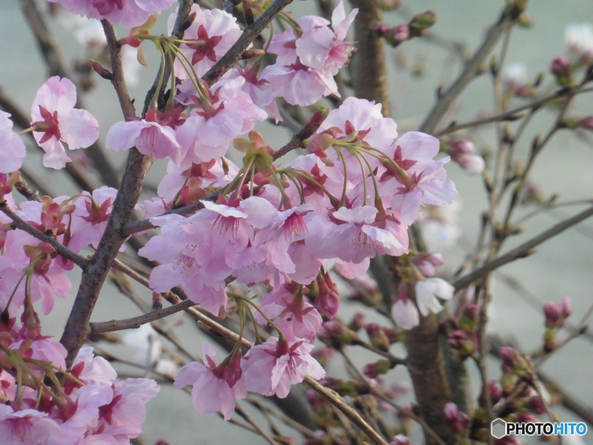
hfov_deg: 4.3
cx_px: 296
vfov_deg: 3.3
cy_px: 222
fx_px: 7812
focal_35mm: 456
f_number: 6.3
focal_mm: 81.7
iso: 400
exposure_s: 1/250
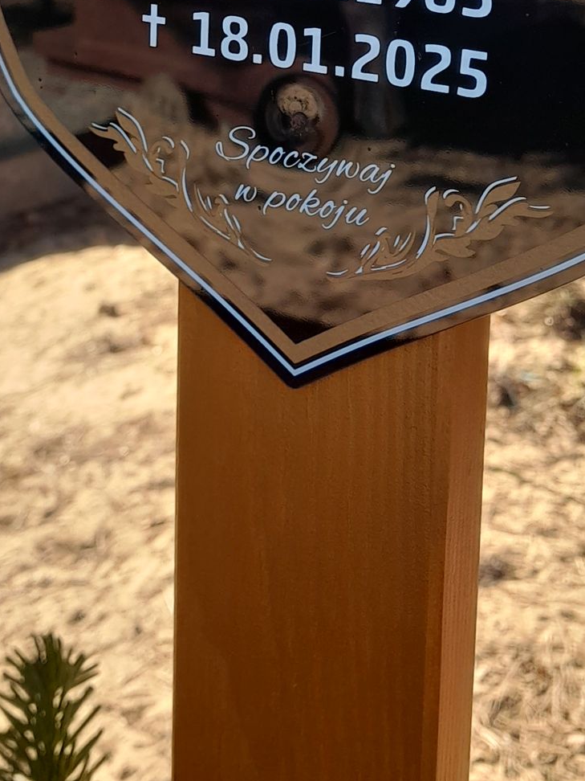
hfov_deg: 20.4
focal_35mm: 72
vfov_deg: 25.8
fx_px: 1622
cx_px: 234
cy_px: 20
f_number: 2
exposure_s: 1/173
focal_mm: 4.6
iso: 20
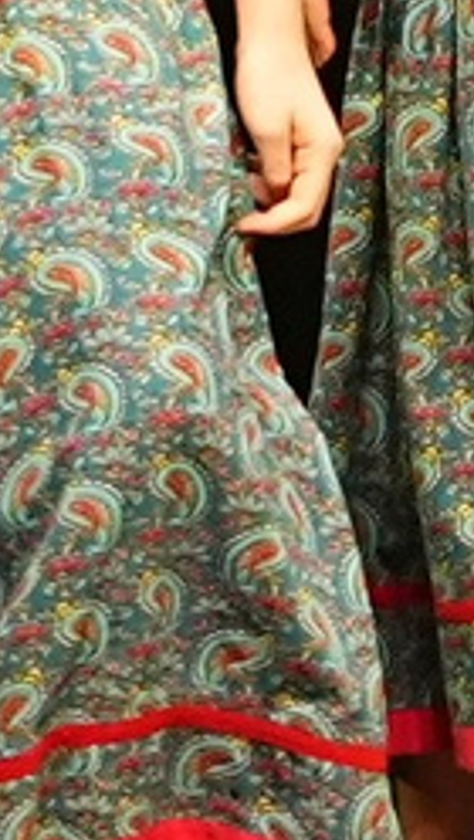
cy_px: -1401
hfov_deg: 1.1
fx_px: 25270
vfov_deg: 1.9
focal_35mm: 1134
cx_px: 1649
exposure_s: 1/400
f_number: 2.8
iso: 1600
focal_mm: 70
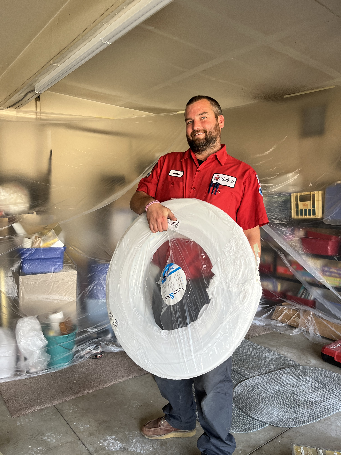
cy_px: 228
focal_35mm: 26
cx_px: 170
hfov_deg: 53.1
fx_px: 341
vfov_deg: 67.3
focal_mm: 5.1
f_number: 1.6
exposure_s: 1/122
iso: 100
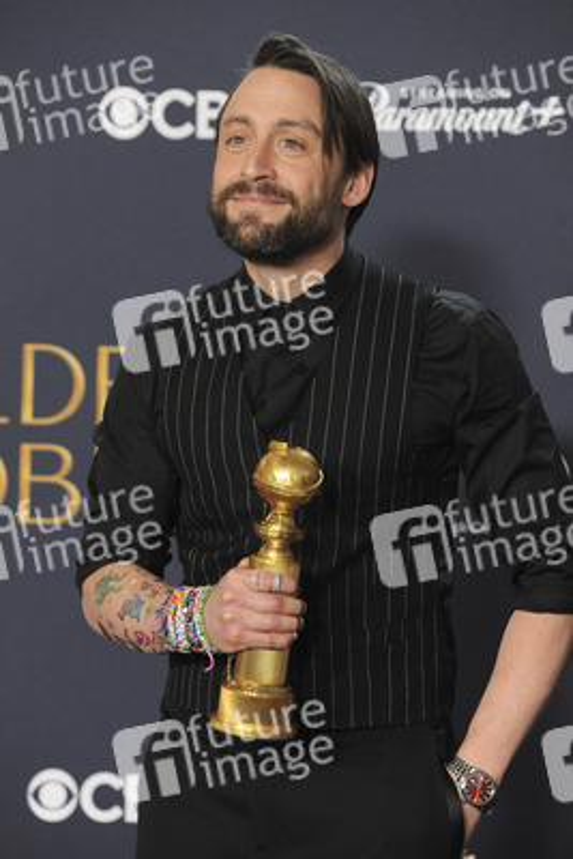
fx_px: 3697
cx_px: 286
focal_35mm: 155
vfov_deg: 13.2
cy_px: 430
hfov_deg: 8.9
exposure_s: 1/125
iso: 2500
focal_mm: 155
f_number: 5
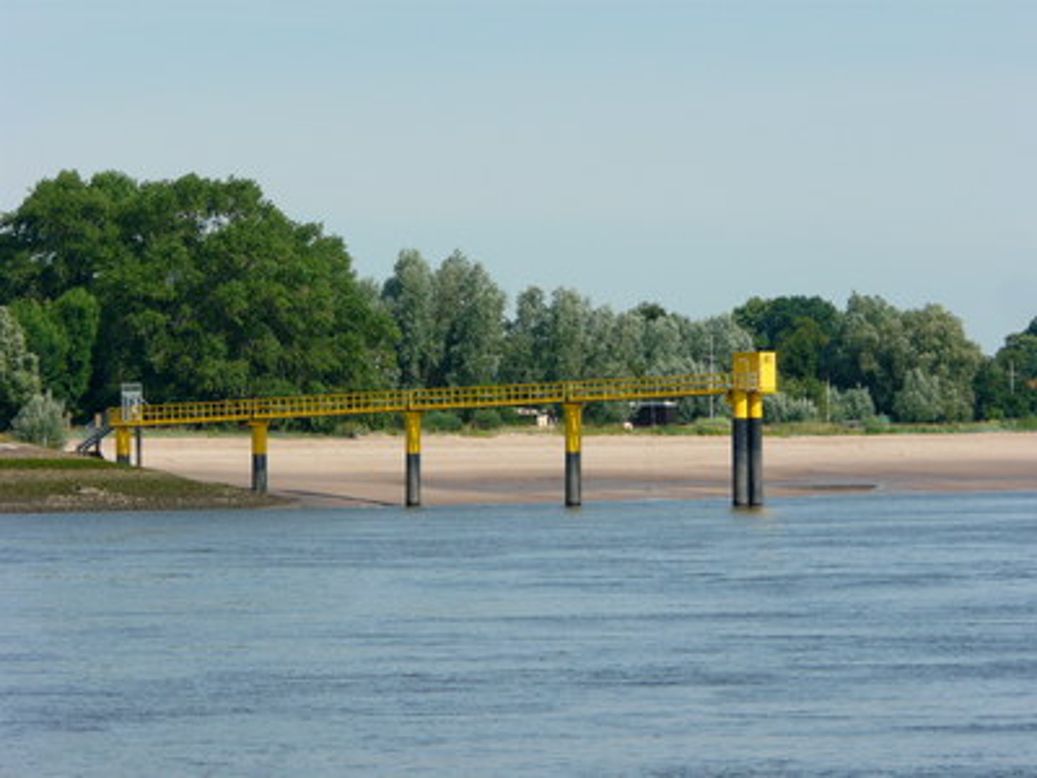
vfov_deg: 5.4
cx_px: 518
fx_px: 8178
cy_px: 389
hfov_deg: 7.3
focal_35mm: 273
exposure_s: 1/500
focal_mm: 44.9
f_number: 5.6
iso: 100
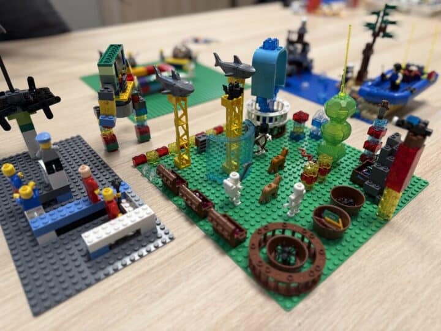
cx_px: 220
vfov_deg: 56.8
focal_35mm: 24
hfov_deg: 71.6
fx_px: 306
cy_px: 166
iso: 125
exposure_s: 1/100
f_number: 1.78
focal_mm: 6.76
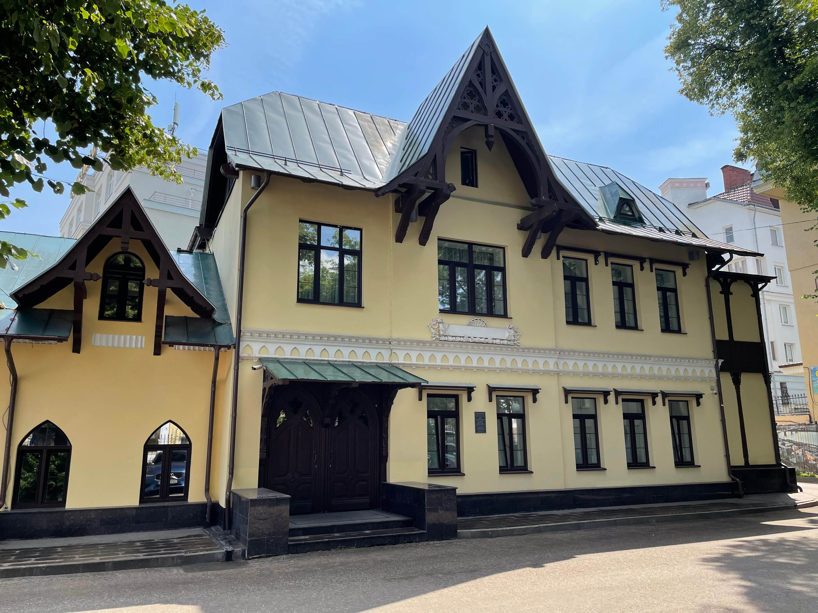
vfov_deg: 53.1
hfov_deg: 67.3
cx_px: 409
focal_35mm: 26
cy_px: 306
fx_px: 614
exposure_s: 1/1887
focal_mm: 4.2
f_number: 1.6
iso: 32
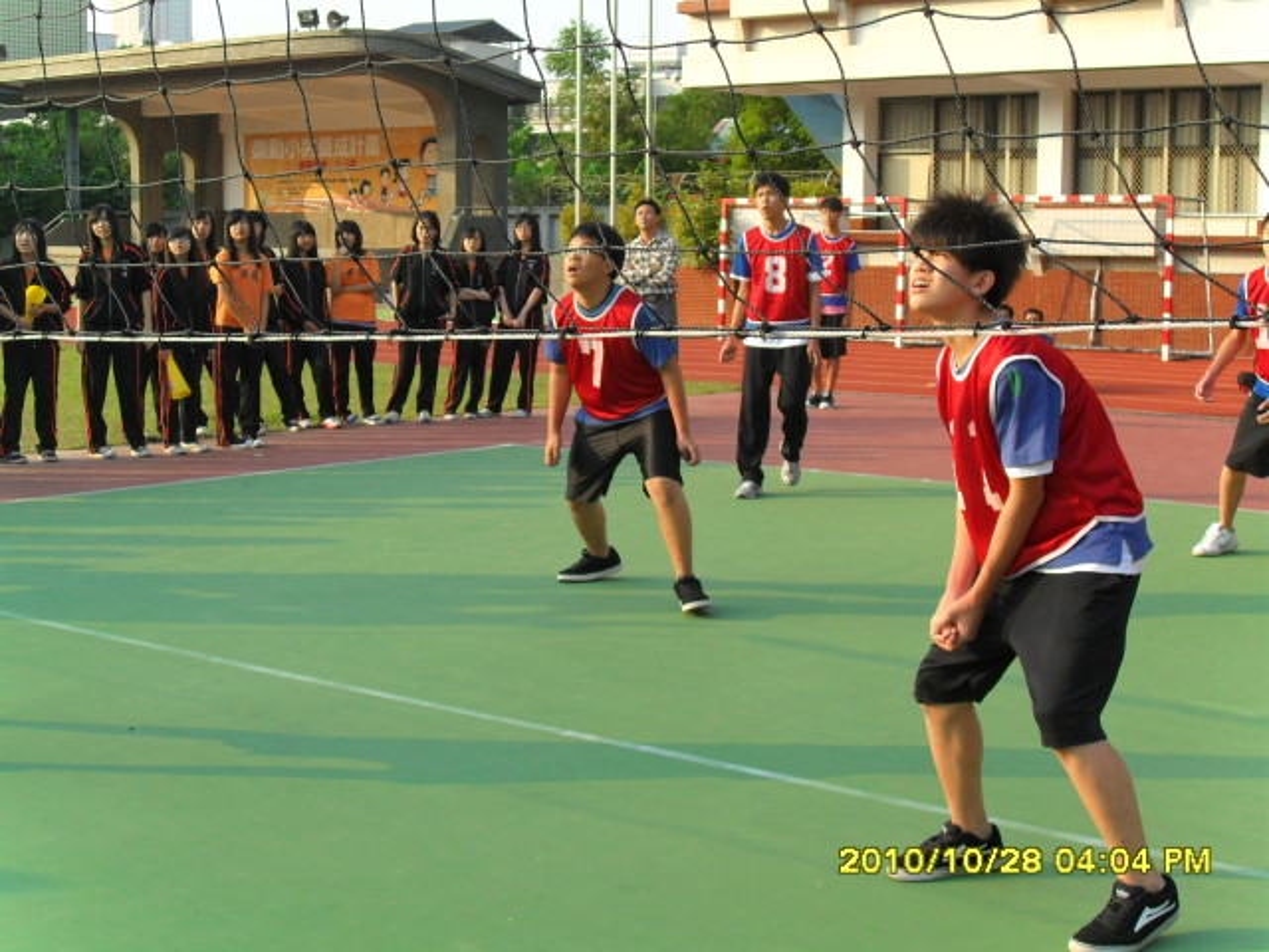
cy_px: 476
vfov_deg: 24.4
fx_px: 2200
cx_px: 634
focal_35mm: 60
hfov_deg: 32.2
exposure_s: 1/350
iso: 100
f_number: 3.7
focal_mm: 10.5
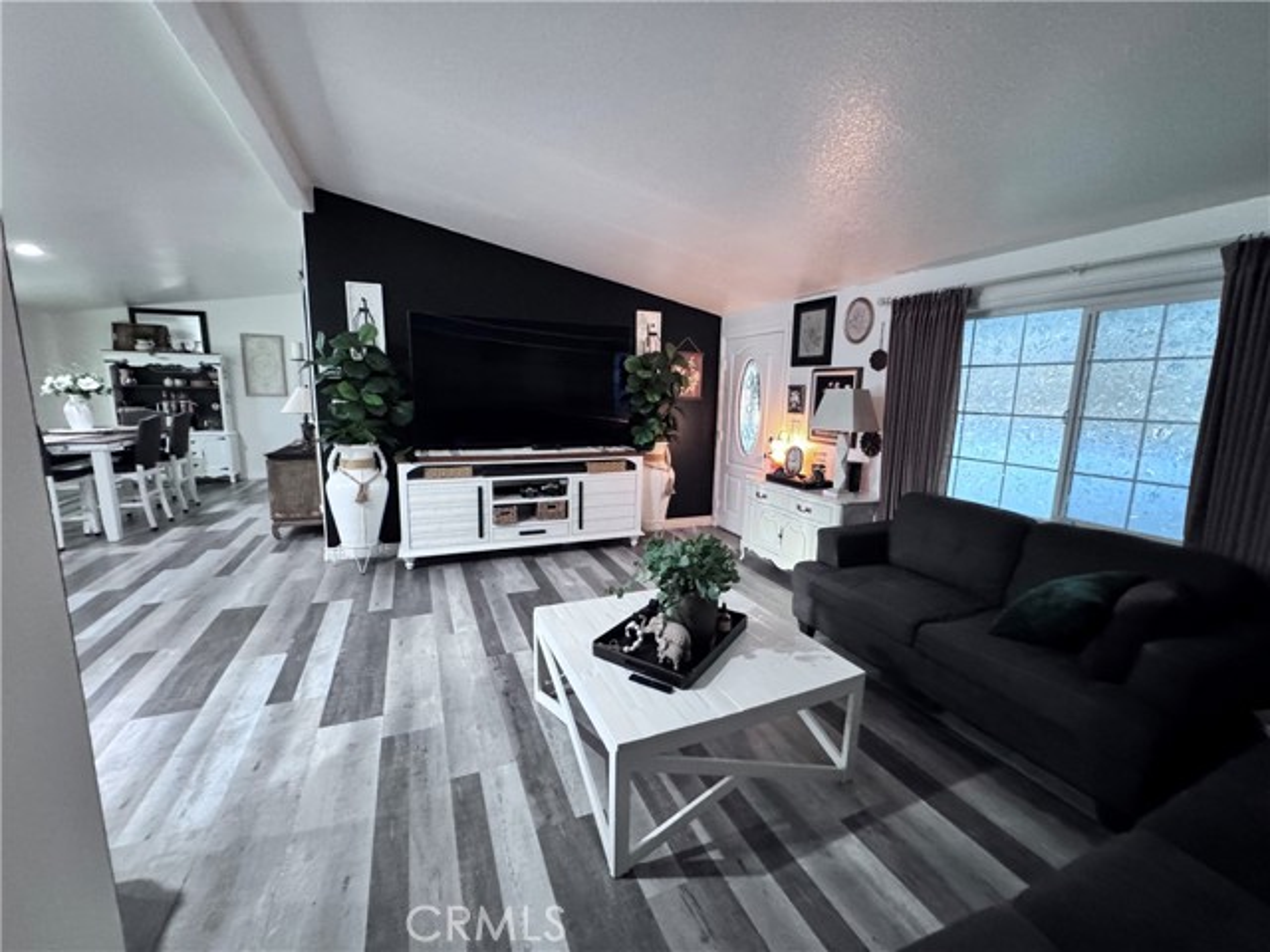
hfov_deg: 102.1
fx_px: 514
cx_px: 635
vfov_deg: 85.7
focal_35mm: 14
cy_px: 476
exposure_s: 1/40
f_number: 2.2
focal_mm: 2.22
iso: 1000
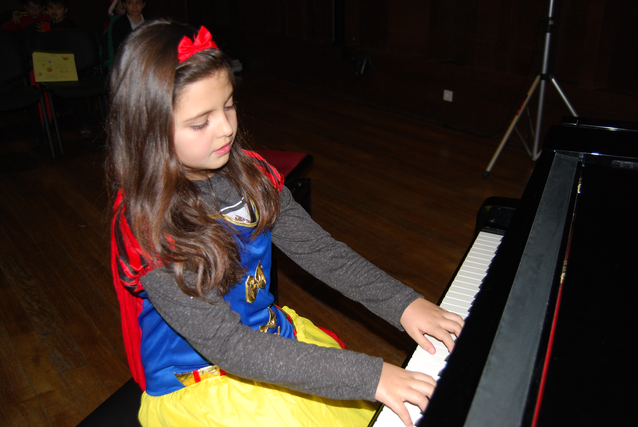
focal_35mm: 34
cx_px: 319
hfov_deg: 55.0
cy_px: 214
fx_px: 612
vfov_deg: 38.5
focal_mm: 23
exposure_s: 1/60
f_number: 3.8
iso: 200
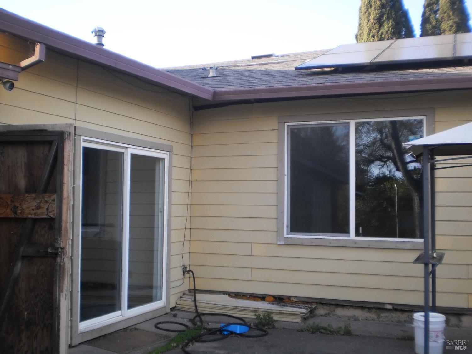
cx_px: 236
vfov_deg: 34.3
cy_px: 177
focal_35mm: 42
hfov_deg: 44.8
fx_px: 573
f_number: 3.5
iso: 100
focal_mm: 7.4
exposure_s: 1/125
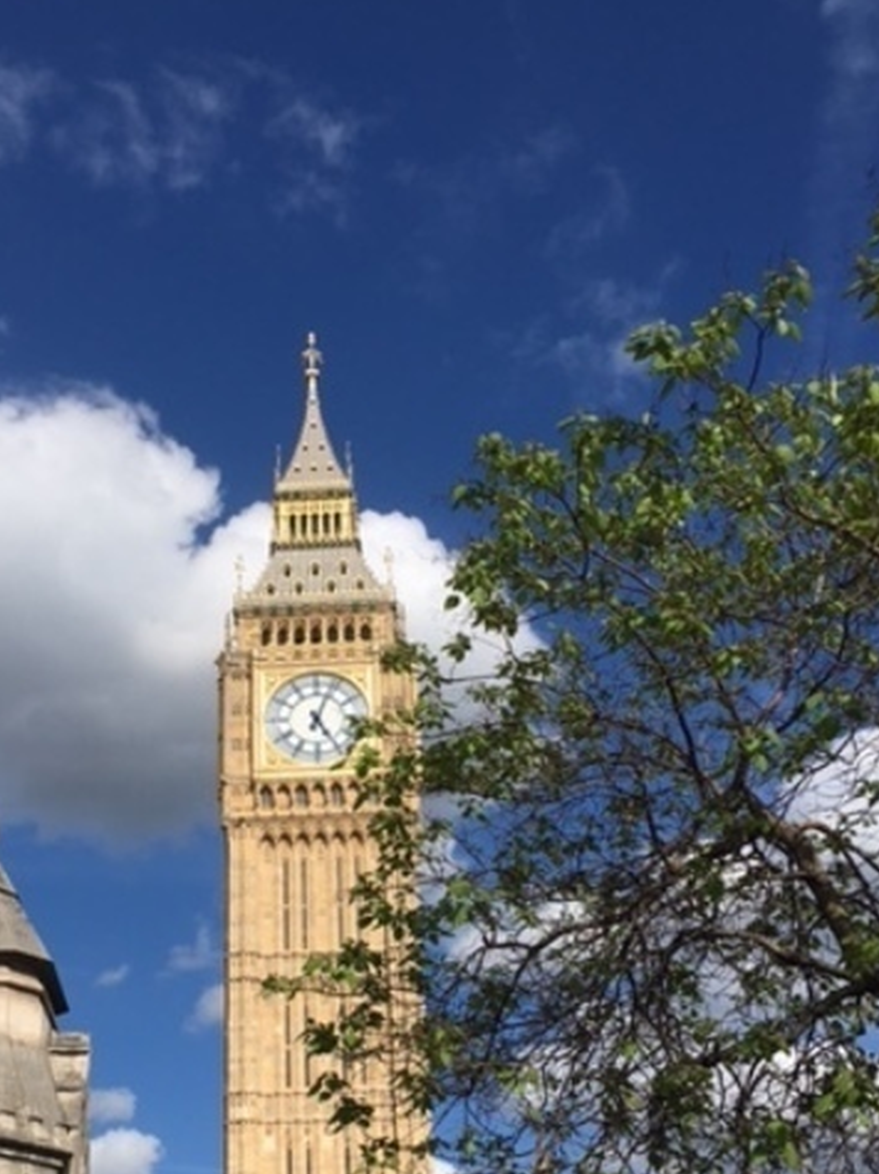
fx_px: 1593
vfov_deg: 39.9
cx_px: 292
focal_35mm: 47
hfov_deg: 30.6
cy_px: 798
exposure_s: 1/2653
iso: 25
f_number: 2.2
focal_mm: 4.15
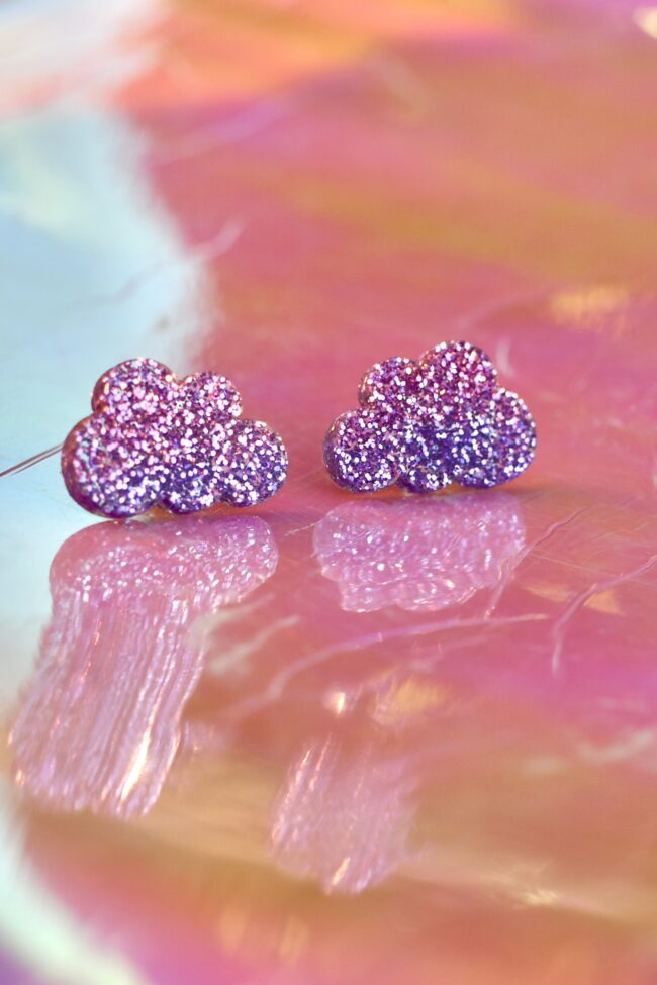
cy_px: 492
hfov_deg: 26.0
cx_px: 328
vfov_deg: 38.2
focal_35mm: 52
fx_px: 1423
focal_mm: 35
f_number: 5
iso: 200
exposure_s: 1/160
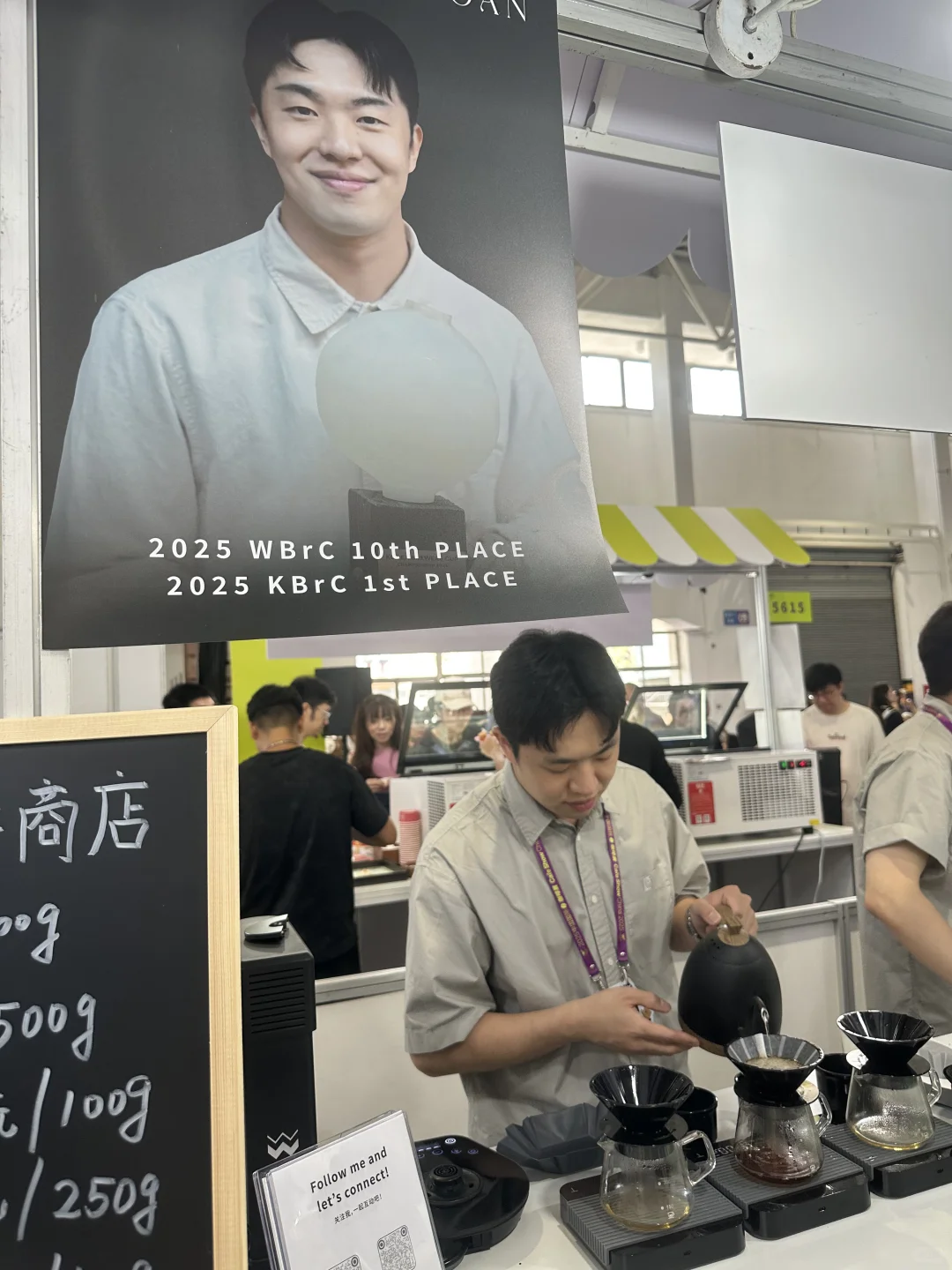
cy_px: 635
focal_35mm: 24
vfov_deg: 71.6
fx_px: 880
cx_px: 476
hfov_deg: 56.8
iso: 100
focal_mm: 6.86
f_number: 1.78
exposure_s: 1/100
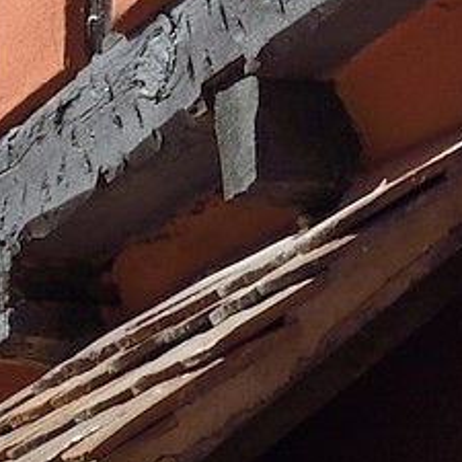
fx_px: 7112
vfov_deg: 3.6
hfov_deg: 3.7
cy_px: 1362
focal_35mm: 471
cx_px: 1129
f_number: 18
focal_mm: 52
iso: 200
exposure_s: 1/125
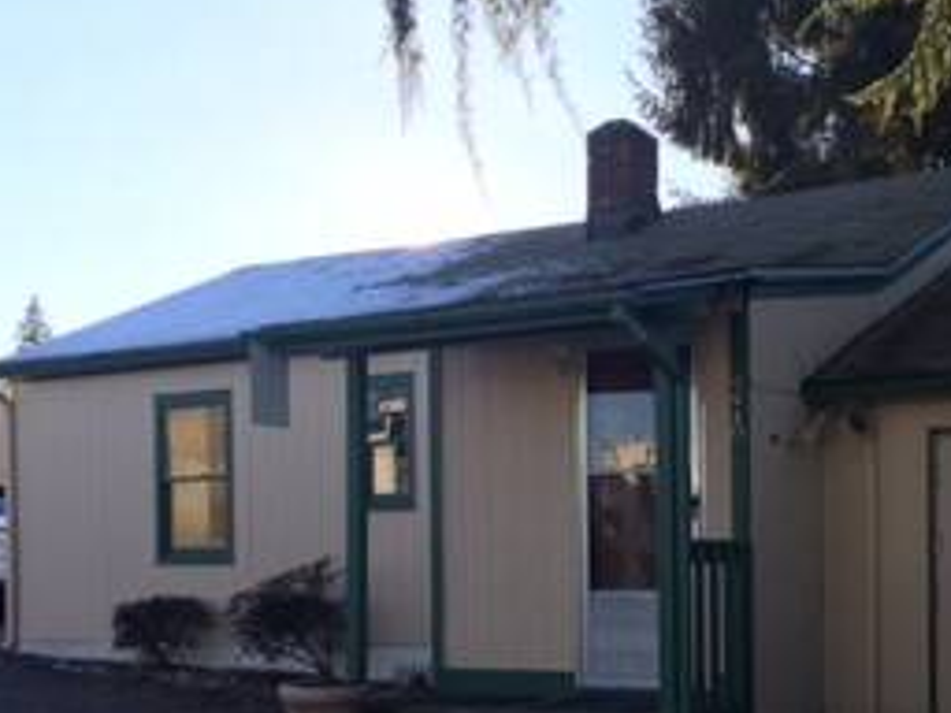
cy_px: 613
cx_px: 617
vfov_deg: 24.6
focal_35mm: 58
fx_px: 1593
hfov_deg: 33.0
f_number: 2.2
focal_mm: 4.15
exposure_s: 1/488
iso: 32
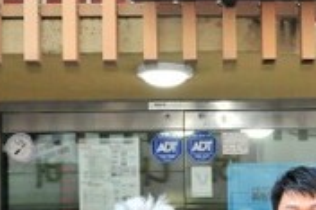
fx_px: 1052
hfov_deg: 16.9
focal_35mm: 120
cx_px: 260
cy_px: 248
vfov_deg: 11.2
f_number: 8
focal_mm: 22
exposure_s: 1/60
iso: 800
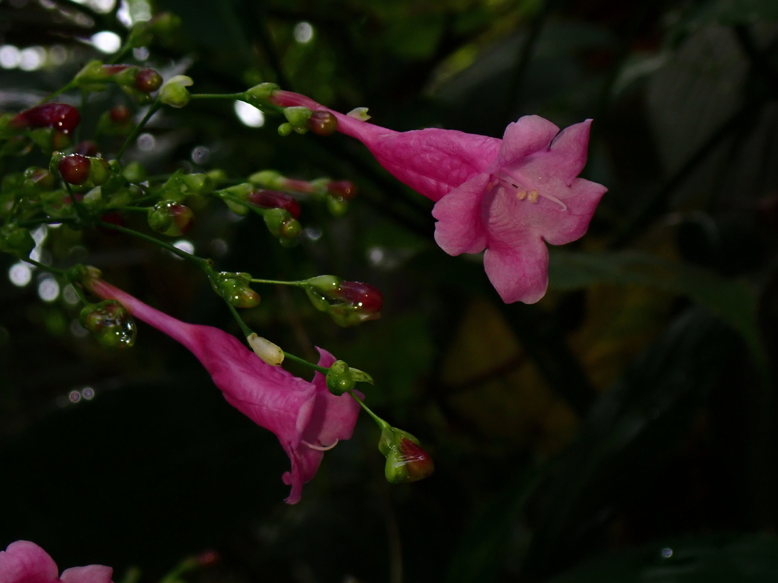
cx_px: 389
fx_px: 2248
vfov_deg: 14.8
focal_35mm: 100
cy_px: 292
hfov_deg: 19.6
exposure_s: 1/200
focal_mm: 18
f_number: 6.3
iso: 250
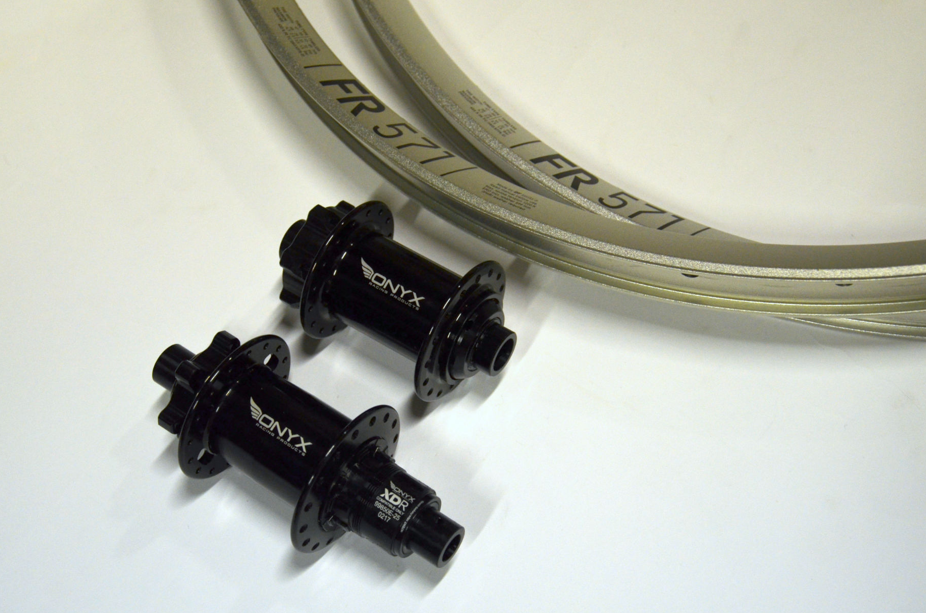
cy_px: 309
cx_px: 439
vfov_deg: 20.5
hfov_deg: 30.6
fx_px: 1694
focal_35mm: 66
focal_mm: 40
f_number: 4.5
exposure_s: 1/60
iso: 720
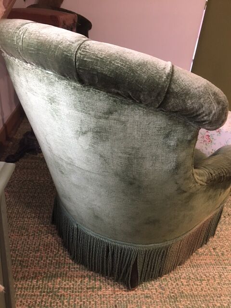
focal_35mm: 29
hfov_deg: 48.2
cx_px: 116
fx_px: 258
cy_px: 154
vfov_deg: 61.7
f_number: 2.2
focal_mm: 4.15
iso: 200
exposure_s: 1/20
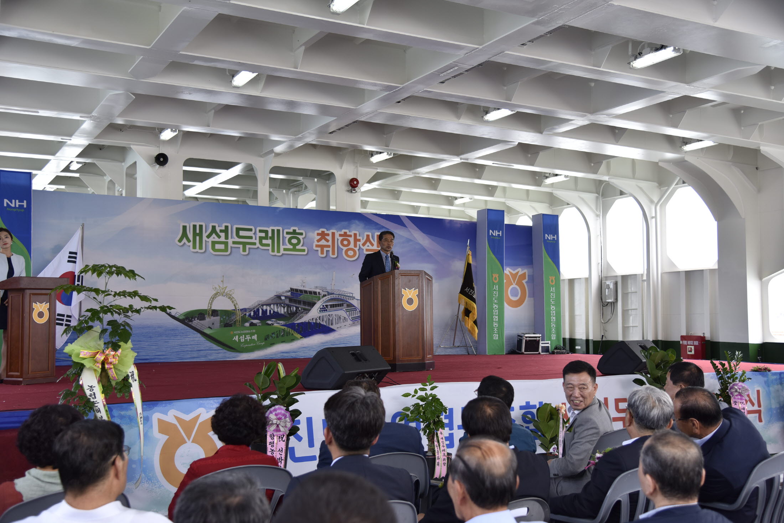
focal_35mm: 38
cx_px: 392
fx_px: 828
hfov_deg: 50.7
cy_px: 262
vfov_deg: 35.1
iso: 220
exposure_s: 1/200
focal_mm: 38
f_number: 4
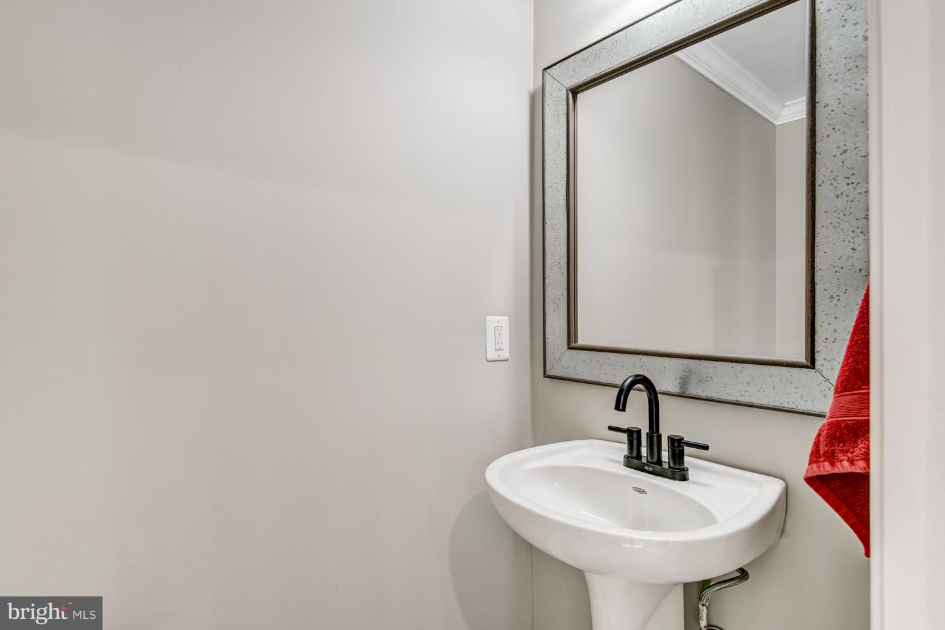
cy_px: 315
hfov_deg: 93.3
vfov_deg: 70.4
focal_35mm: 17
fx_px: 446
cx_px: 472
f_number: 8
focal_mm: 17
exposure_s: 1/13
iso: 400
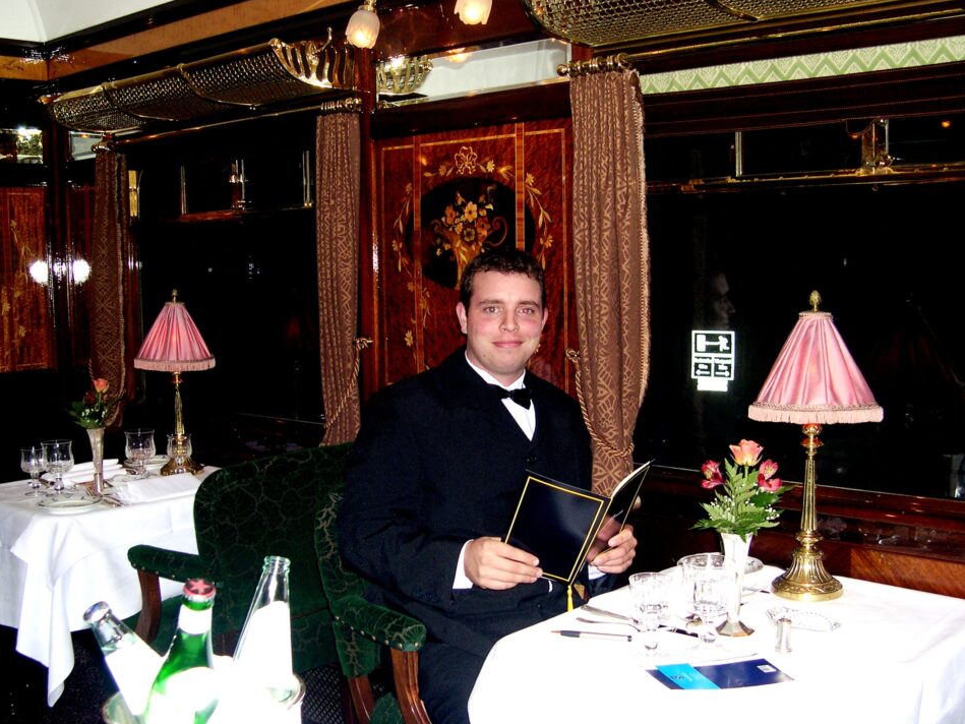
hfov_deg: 45.7
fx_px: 1143
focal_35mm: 41
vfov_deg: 35.1
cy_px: 373
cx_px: 449
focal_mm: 8
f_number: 2.8
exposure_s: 1/60
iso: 137
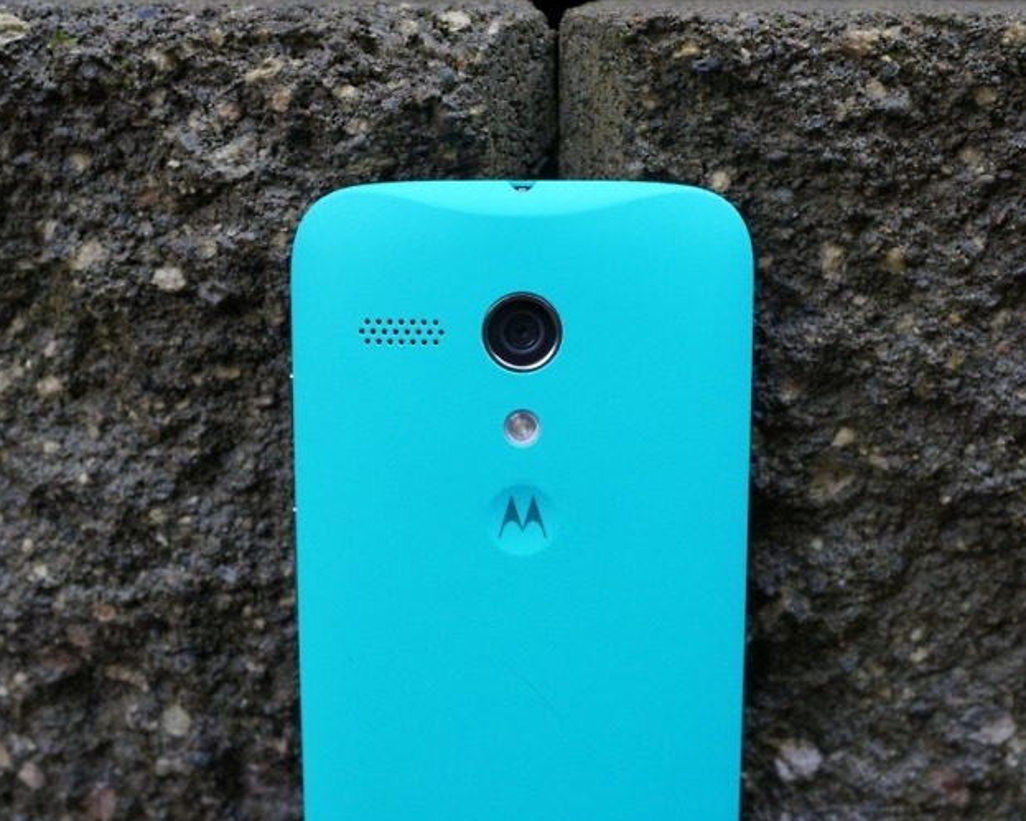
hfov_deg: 36.0
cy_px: 415
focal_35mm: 52
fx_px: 1579
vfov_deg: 29.1
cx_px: 517
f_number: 6.3
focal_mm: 30
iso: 640
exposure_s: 1/60
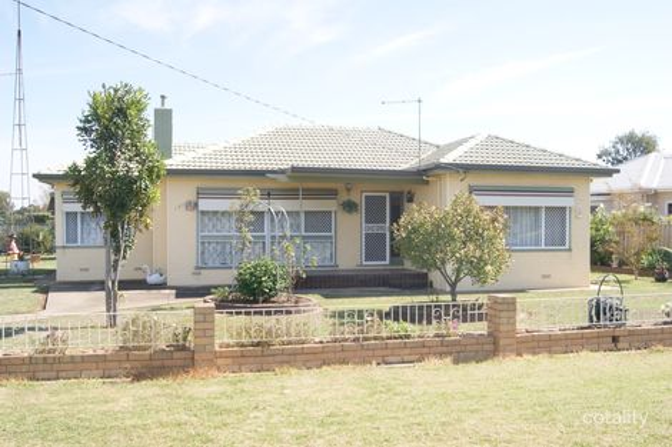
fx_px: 616
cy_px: 224
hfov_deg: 57.2
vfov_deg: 39.9
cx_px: 336
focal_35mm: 33
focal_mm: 22
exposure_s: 1/160
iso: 100
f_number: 9
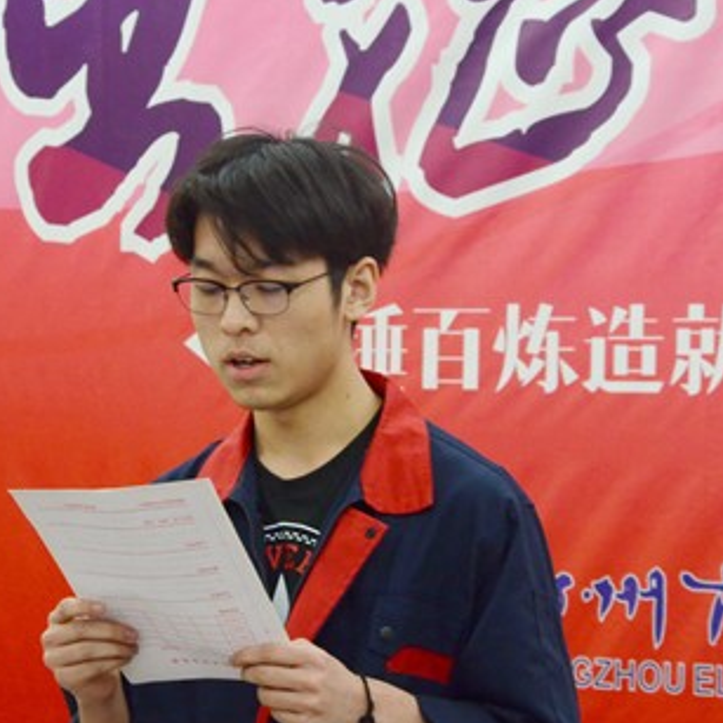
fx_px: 3403
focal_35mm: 144
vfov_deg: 12.1
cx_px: 374
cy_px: 420
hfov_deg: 12.1
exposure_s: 1/50
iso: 2000
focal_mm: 58
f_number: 8
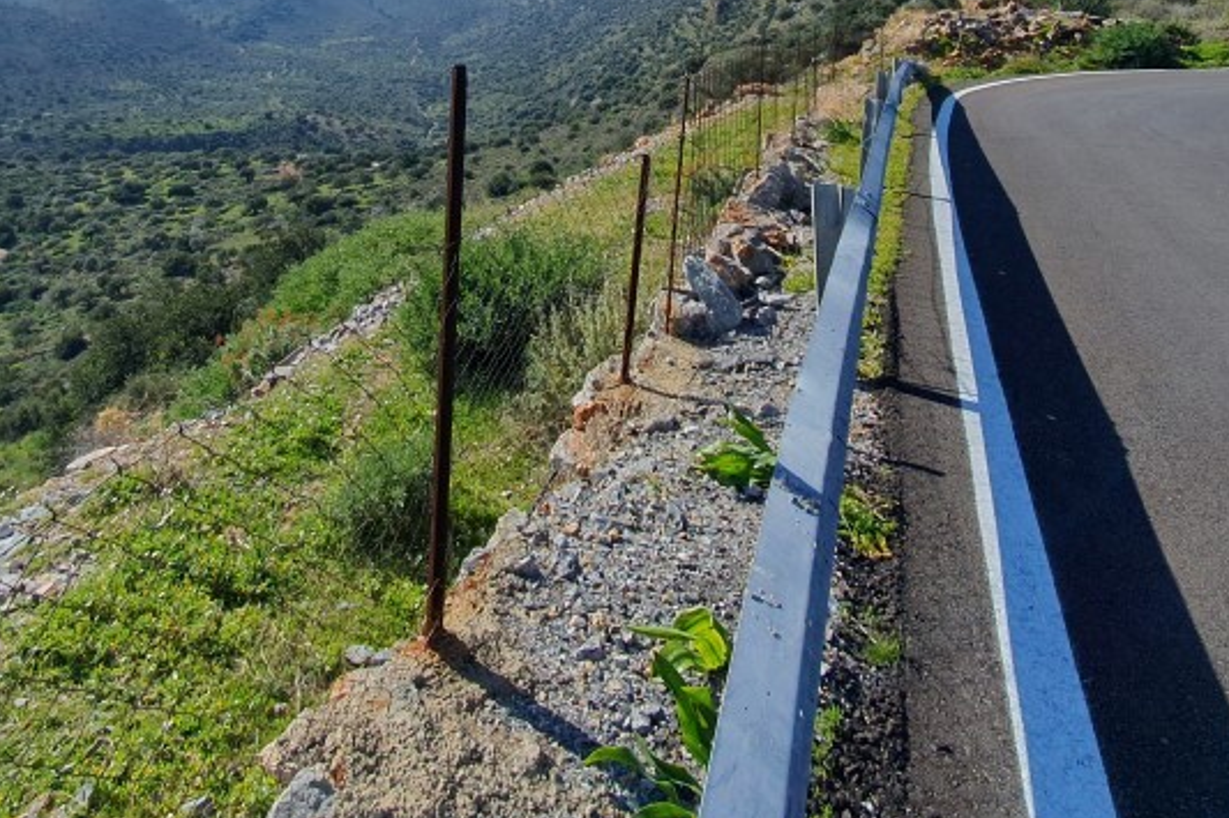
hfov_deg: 69.2
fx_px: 887
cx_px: 549
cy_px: -37
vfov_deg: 41.6
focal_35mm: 26
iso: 50
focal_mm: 1.8
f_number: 2.2
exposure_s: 1/1528
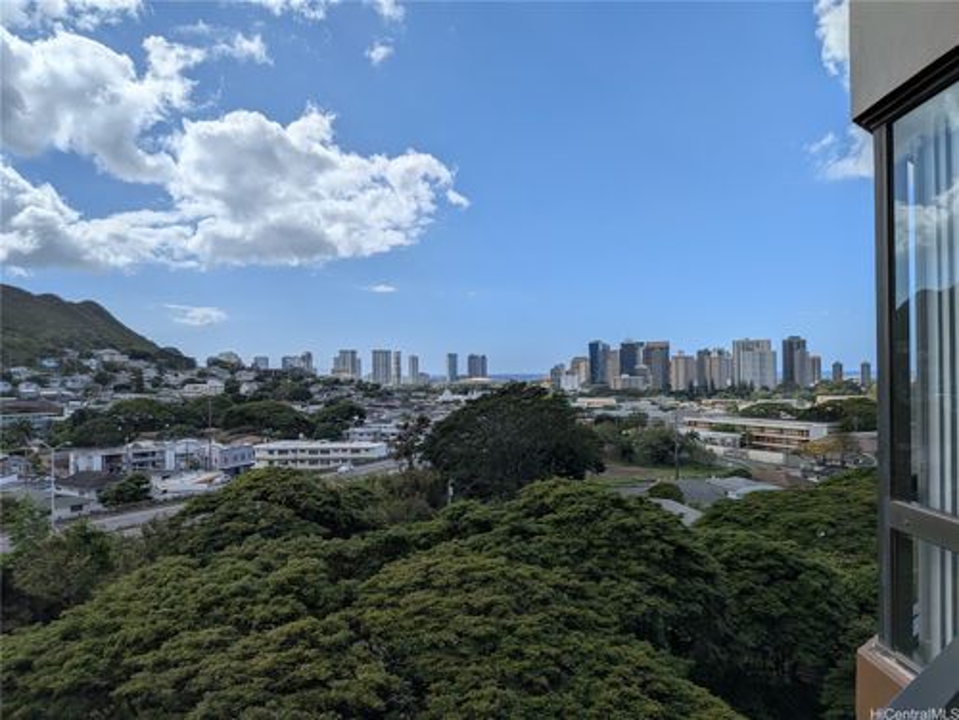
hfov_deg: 71.6
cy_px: 360
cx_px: 480
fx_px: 665
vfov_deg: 56.8
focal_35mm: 24
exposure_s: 1/3906
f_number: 1.7
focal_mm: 4.53
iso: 28
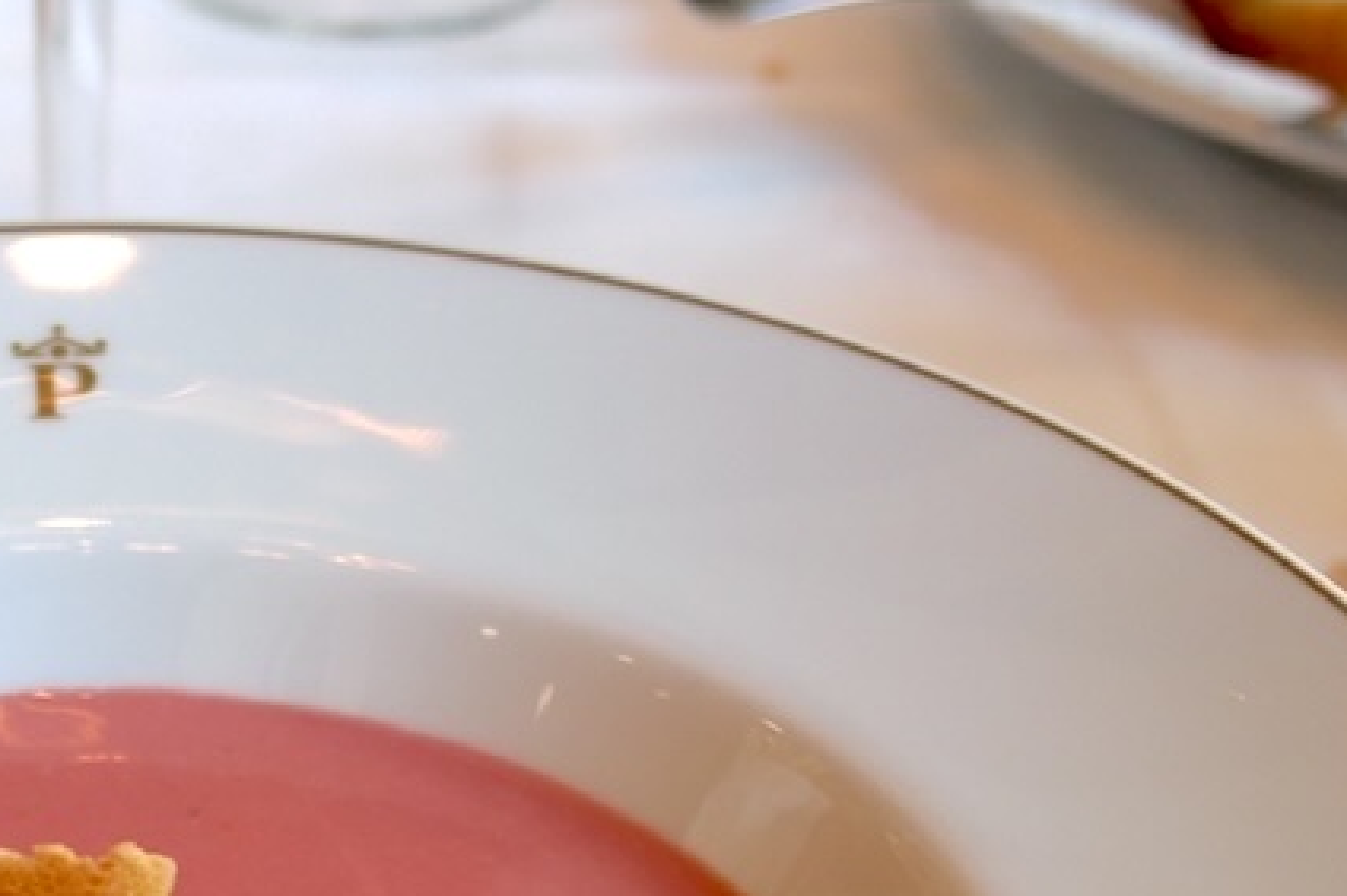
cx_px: 111
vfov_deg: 15.3
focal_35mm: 85
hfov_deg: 23.3
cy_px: 1163
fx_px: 3178
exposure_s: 1/50
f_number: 3.5
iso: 200
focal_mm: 20
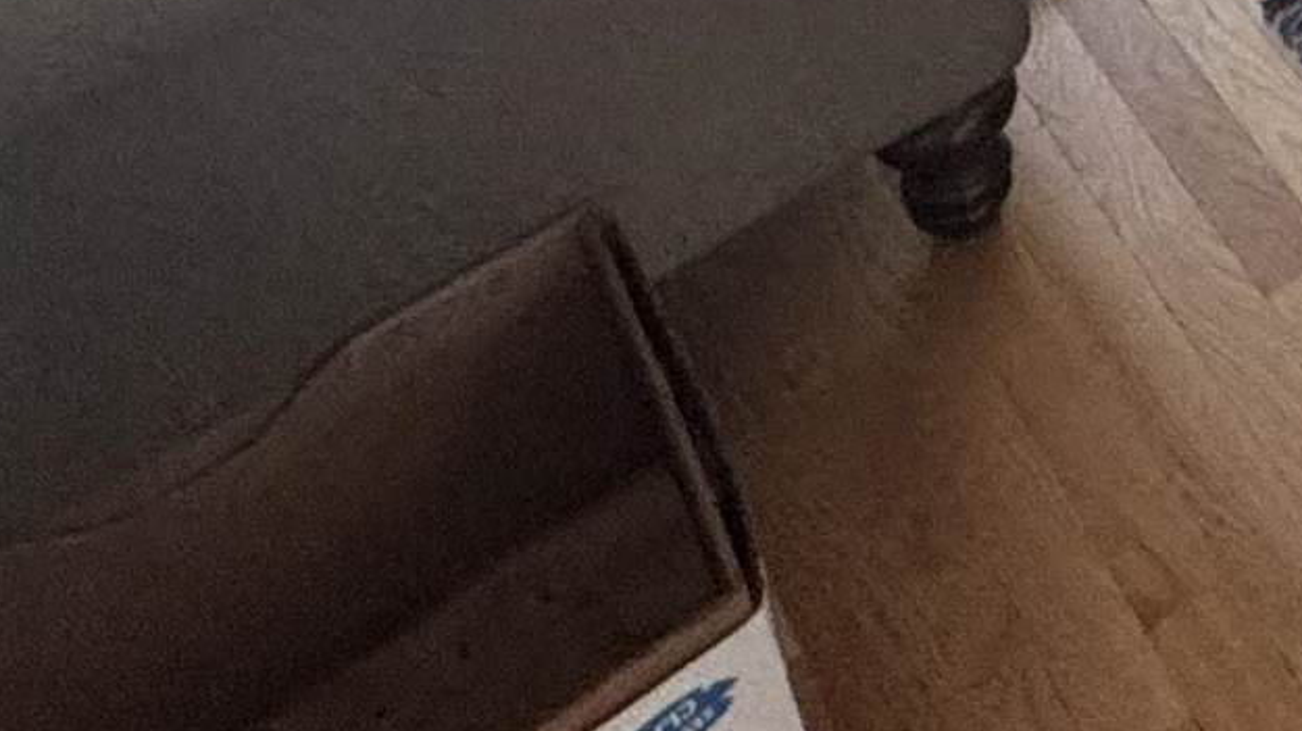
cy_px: -1231
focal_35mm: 75
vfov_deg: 11.7
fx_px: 2588
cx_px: 2167
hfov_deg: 21.5
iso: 200
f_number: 2.2
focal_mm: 2.22
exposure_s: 1/60
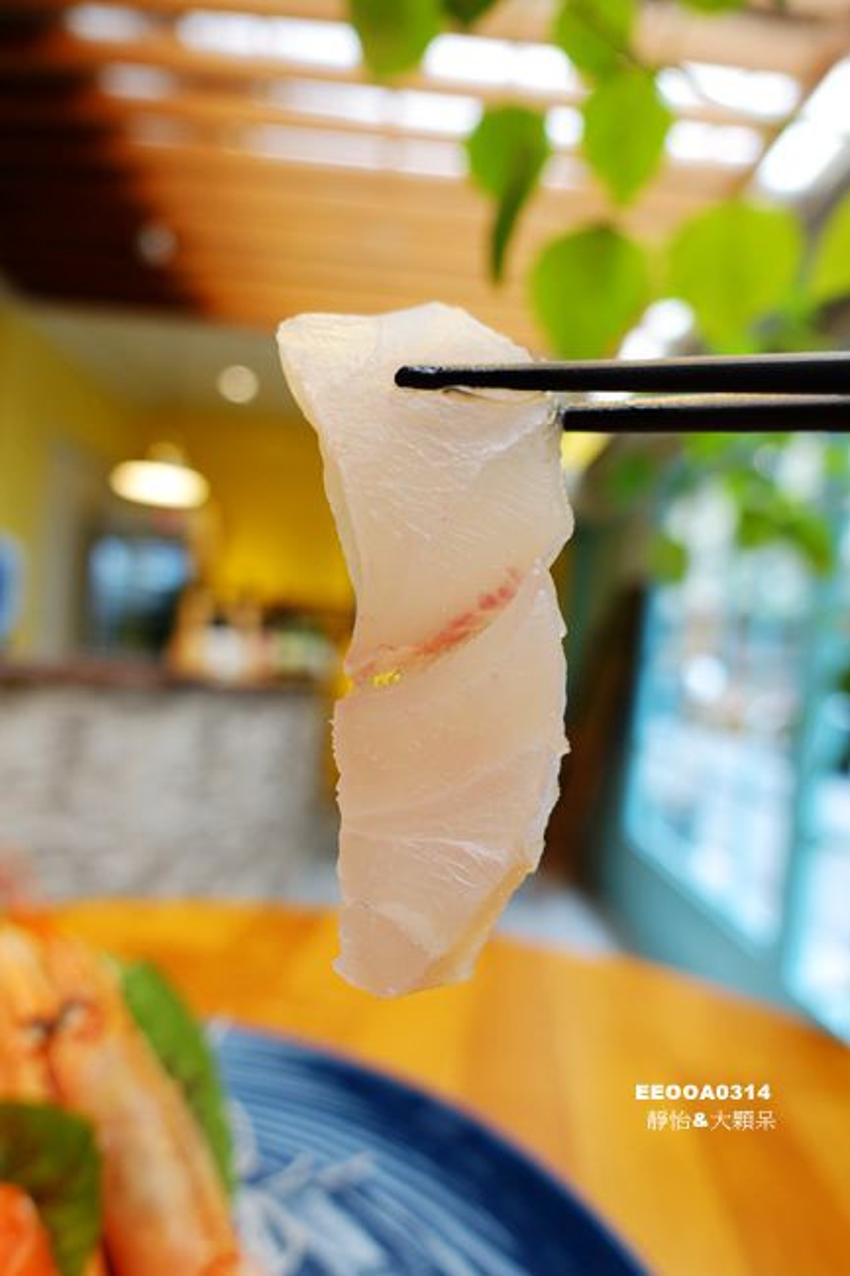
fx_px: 850
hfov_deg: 53.1
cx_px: 425
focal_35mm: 24
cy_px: 638
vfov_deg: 73.8
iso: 125
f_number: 2.5
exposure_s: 1/30
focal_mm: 8.8
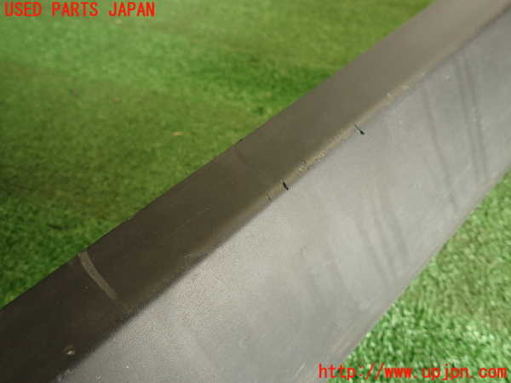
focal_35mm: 25
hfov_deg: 69.4
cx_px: 256
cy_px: 192
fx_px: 369
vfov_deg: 54.9
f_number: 2
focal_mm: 4.5
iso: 200
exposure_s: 1/50
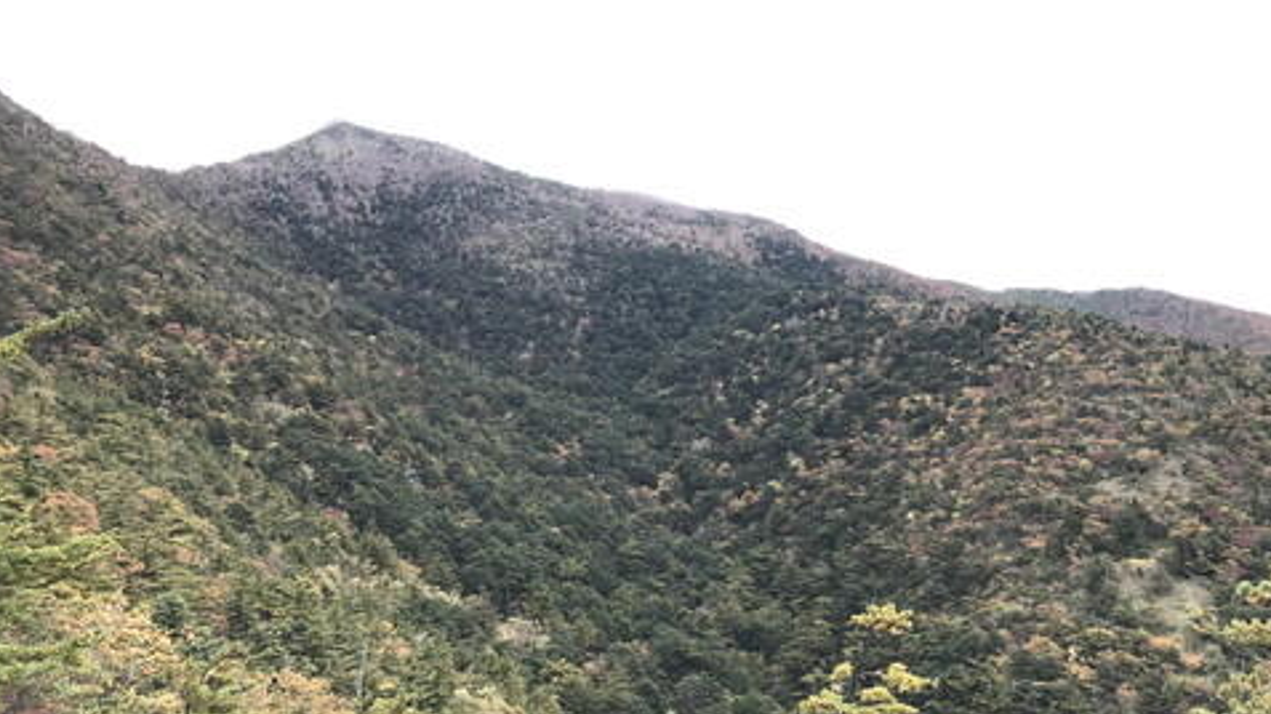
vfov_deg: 36.6
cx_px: 637
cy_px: 385
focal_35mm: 32
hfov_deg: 61.0
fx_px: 1078
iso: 20
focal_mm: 3.99
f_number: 1.8
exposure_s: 1/295
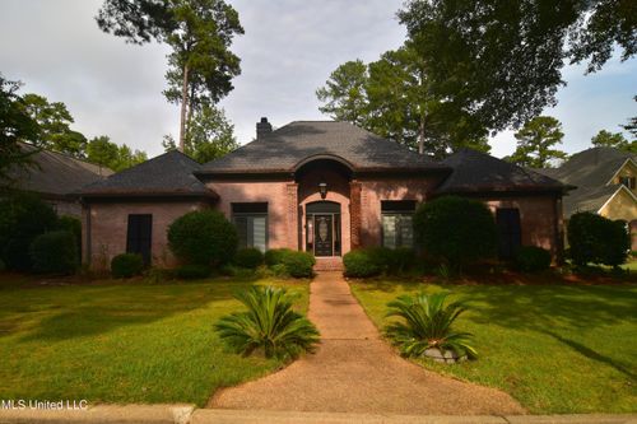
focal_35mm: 36
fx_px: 637
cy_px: 212
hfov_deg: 53.1
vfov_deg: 36.8
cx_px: 318
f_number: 10
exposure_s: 1/200
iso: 160
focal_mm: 24
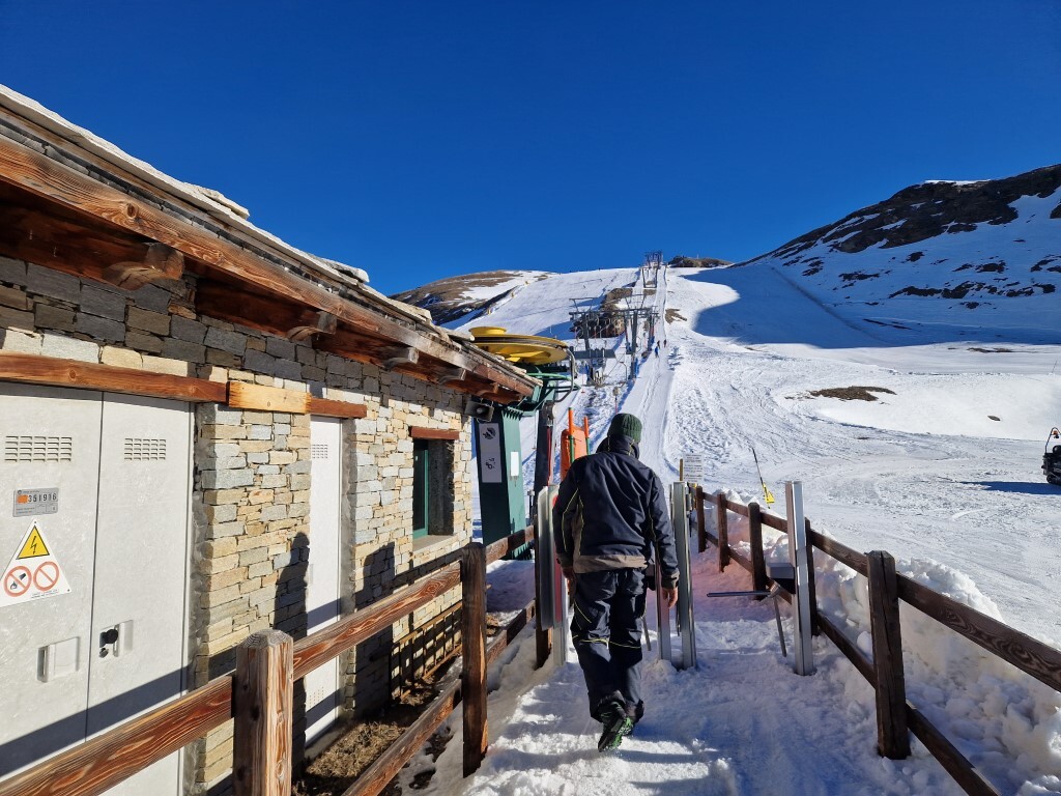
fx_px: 705
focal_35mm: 23
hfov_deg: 73.9
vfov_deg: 58.9
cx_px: 530
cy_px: 398
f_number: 1.8
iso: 50
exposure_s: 1/2912
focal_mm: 5.4
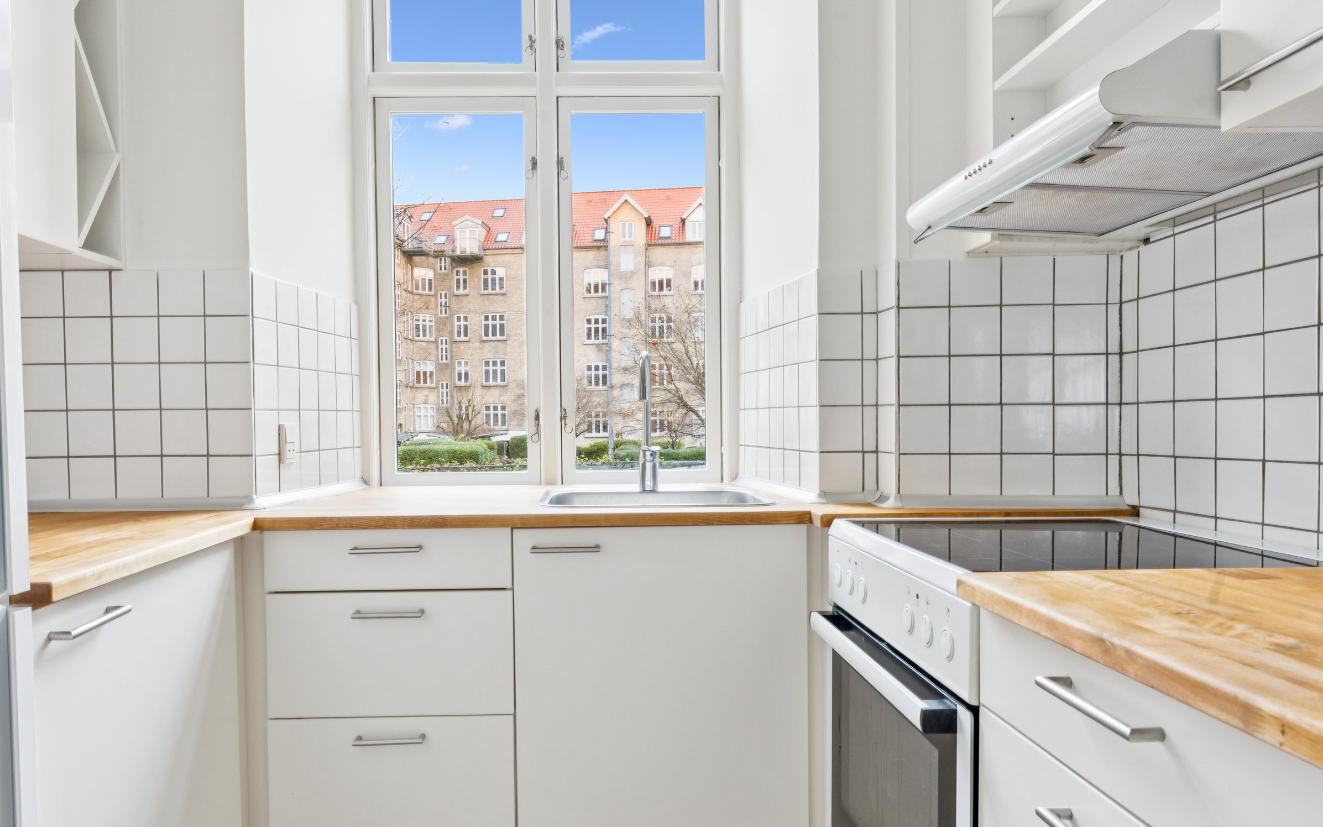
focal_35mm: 23
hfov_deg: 77.0
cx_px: 608
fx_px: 829
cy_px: 441
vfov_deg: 53.0
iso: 800
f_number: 11
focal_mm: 18
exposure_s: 1/1.25
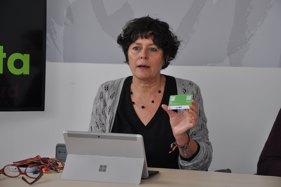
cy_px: 94
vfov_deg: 14.7
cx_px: 140
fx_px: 725
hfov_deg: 21.9
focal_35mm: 93
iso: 400
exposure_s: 1/125
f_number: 5.6
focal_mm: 62
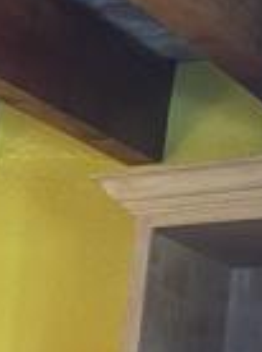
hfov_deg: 11.6
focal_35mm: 116
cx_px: -239
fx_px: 1174
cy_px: 627
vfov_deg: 14.9
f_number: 1.6
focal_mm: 5.1
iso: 160
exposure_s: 1/60
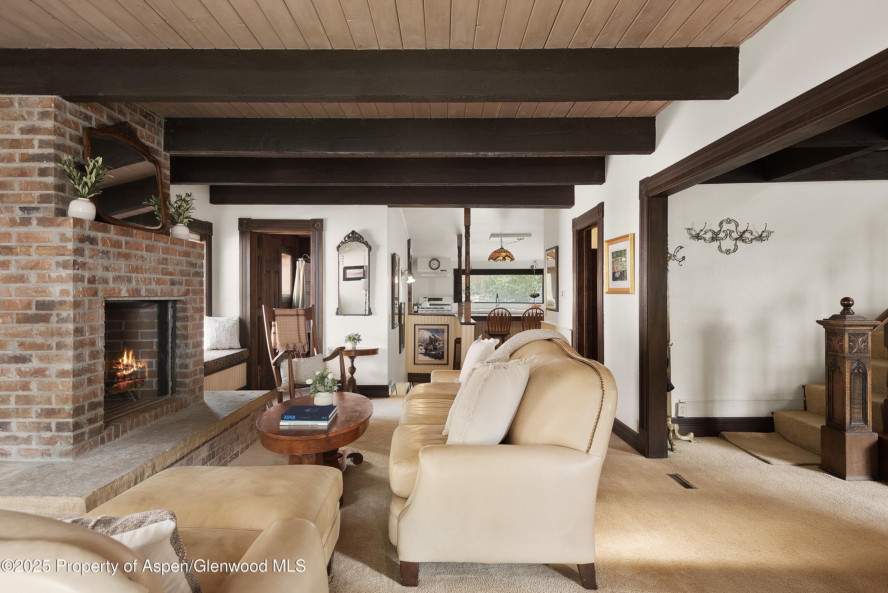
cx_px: 444
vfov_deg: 62.0
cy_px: 296
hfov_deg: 84.0
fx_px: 493
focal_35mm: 20
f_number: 7.1
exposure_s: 1/5
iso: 800
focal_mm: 20
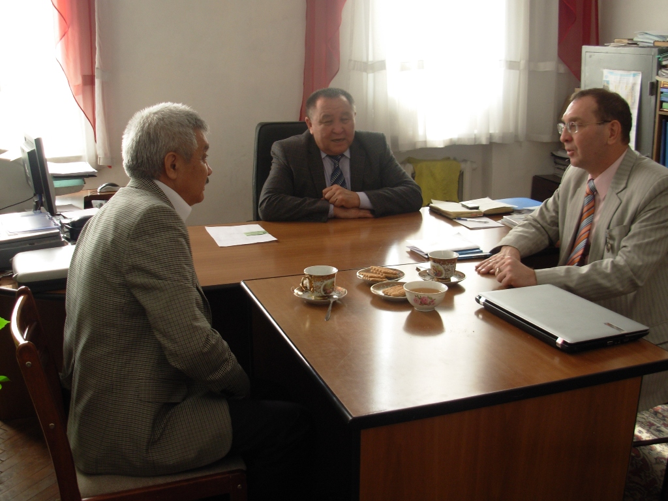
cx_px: 334
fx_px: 733
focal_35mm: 38
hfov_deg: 49.0
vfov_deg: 37.7
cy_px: 250
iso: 50
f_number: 2.9
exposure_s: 1/38.1
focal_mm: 6.3
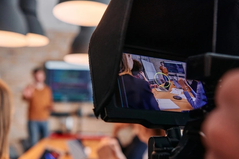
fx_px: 285
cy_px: 102
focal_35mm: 43
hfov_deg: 45.4
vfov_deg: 31.0
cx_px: 108
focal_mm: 31
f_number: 2.8
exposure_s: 1/200
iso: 800
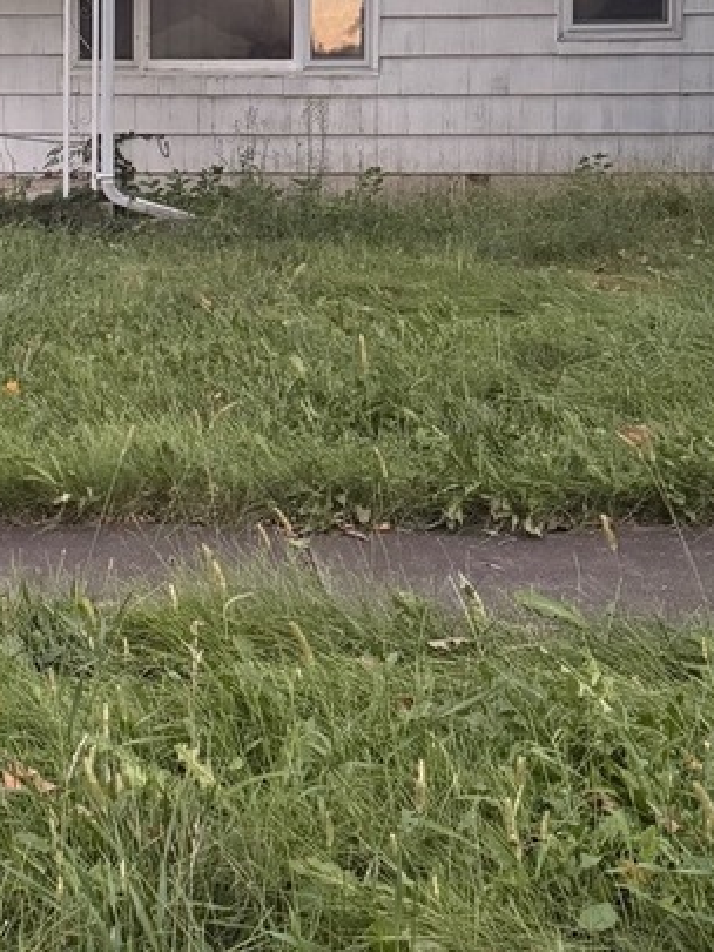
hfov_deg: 22.5
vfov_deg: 29.7
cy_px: 214
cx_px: 113
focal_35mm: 64
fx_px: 1759
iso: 800
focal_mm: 6.76
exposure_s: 1/42
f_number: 1.78
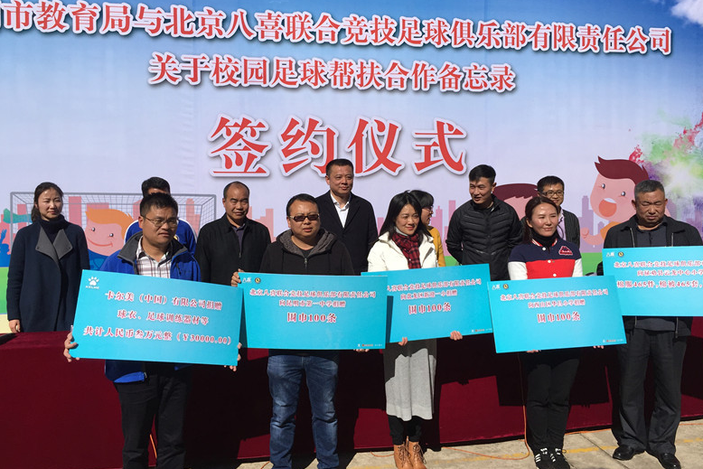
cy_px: 201
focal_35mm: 31
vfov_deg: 42.2
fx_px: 605
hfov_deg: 60.3
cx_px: 346
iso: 32
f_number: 2.2
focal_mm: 4.15
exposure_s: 1/4950
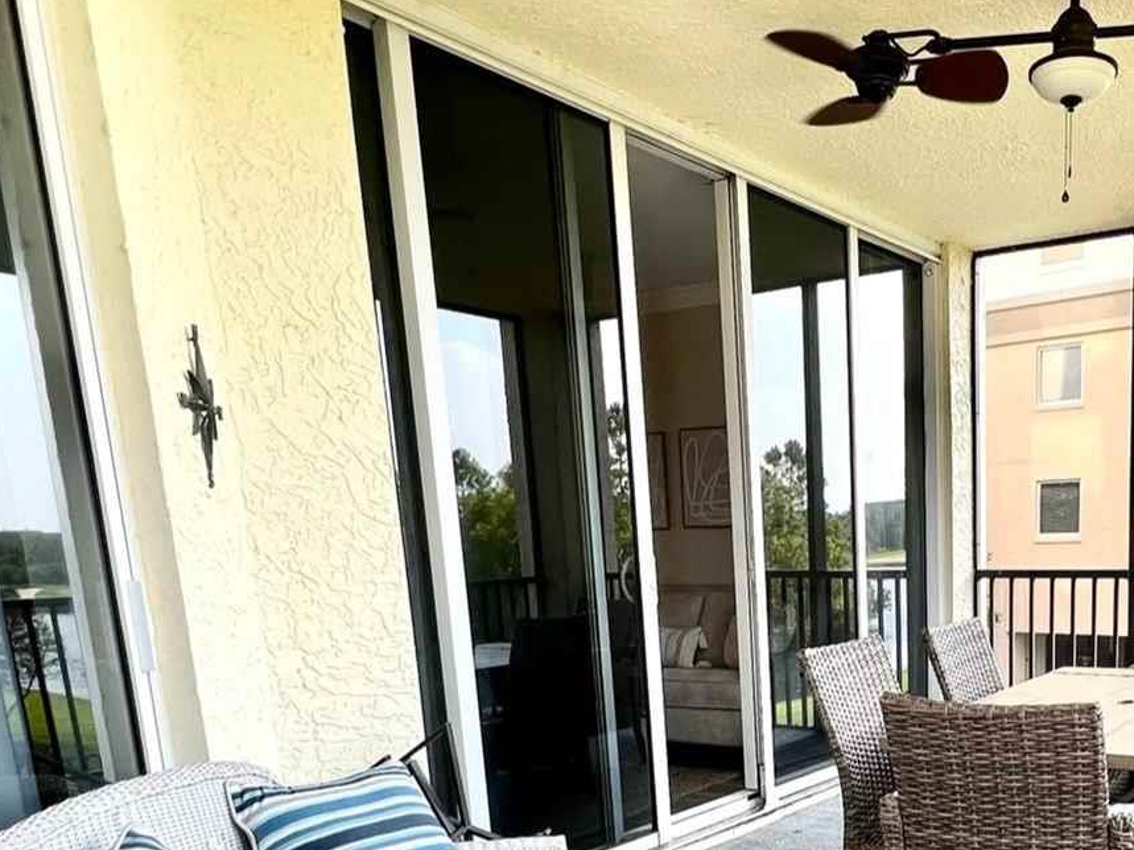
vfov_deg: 42.0
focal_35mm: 31
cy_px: 752
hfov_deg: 54.9
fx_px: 1015
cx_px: 881
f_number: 1.8
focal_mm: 1.57
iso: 32
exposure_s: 1/136
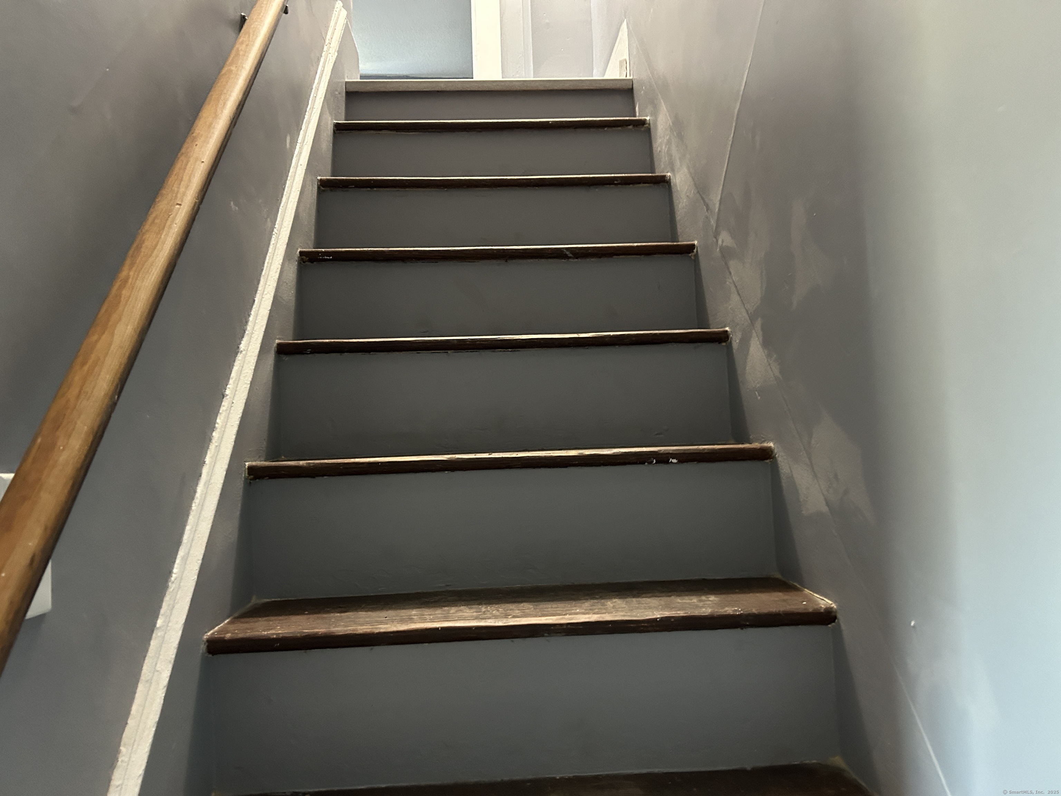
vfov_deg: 53.1
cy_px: 398
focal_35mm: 26
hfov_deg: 67.3
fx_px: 797
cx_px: 530
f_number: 1.5
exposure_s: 1/30
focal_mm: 5.7
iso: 640
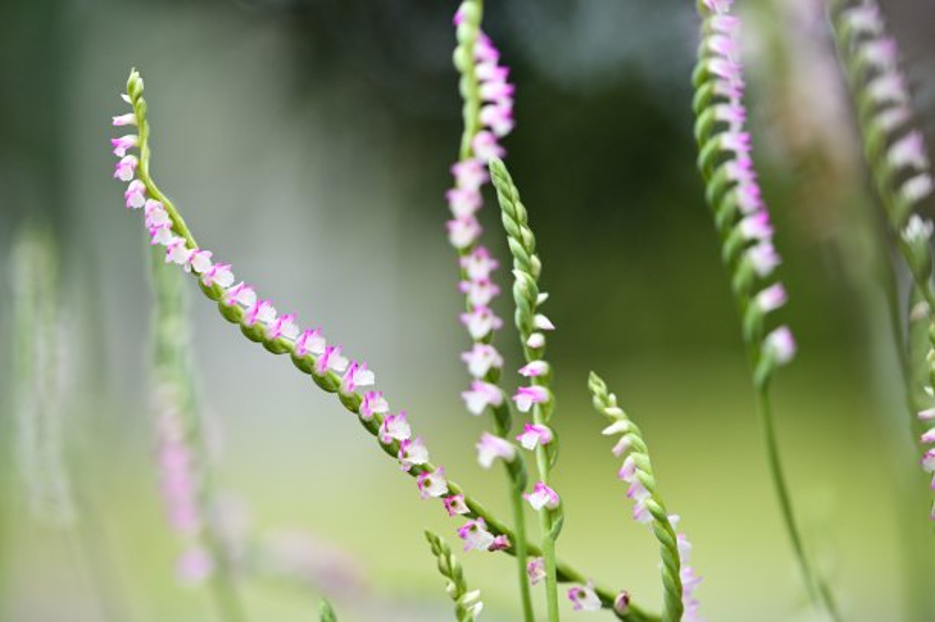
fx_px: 2336
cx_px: 468
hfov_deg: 22.6
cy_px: 311
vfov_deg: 15.2
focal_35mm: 90
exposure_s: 1/320
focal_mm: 90
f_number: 3.8
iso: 1000
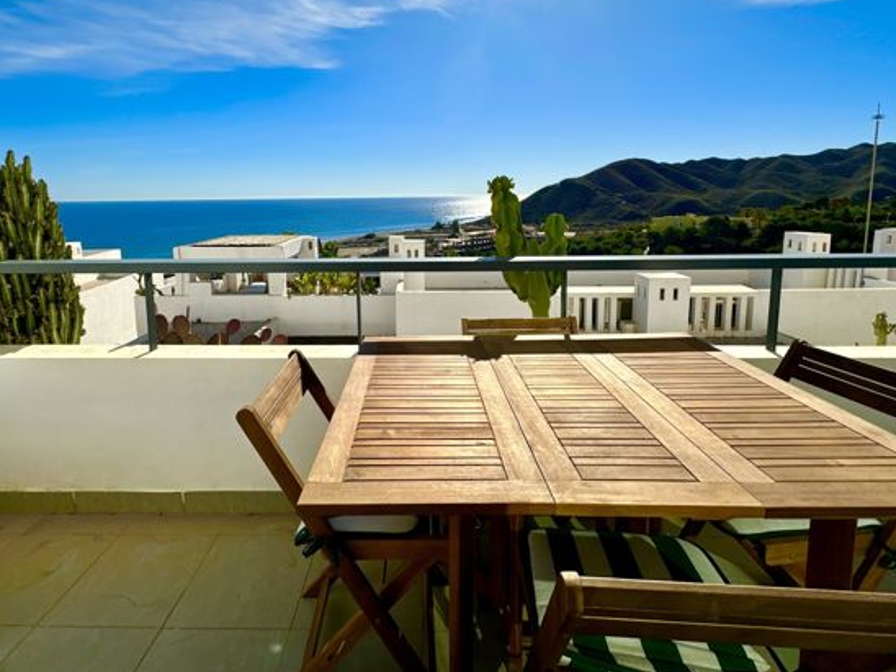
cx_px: 406
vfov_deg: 70.4
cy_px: 250
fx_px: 466
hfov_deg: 87.5
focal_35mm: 18
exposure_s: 1/4651
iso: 40
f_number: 2.2
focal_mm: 2.22
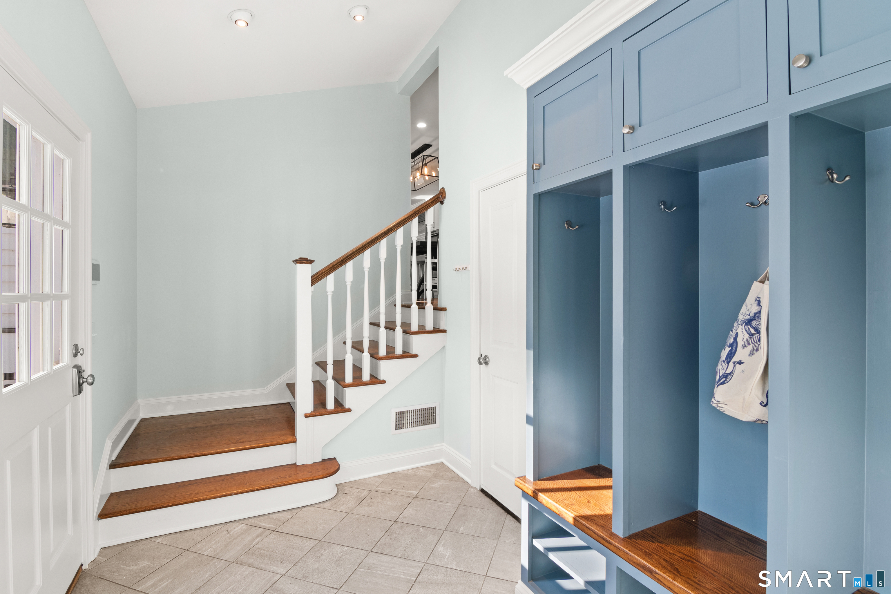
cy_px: 297
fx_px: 396
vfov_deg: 73.7
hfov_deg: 96.7
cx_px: 446
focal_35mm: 16
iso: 100
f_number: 8
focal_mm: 11
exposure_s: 1/3
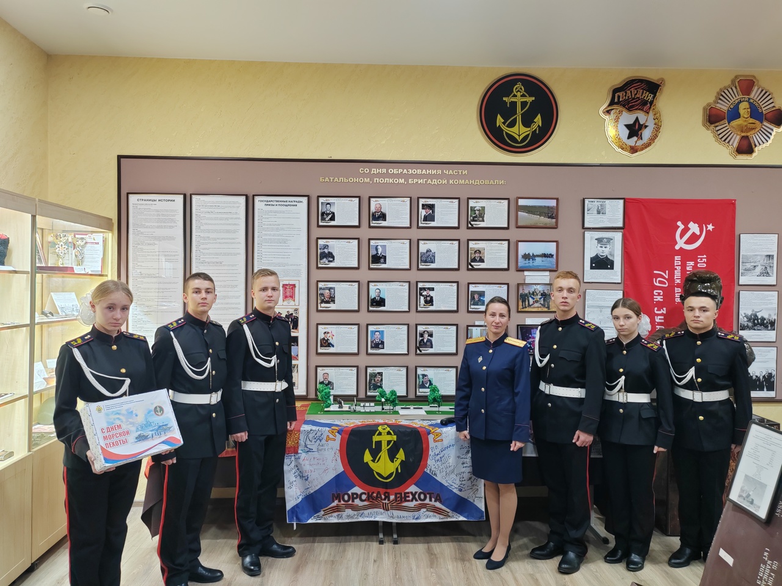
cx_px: 391
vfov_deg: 51.4
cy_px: 293
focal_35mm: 27
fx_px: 610
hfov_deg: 65.3
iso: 500
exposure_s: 1/50
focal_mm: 5.52
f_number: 1.9
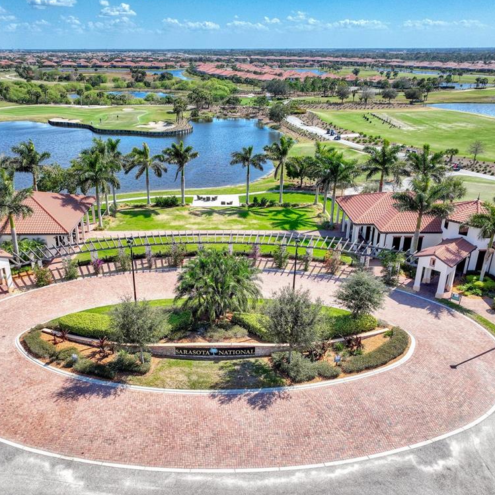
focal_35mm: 29
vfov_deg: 55.6
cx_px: 216
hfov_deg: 55.5
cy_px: 246
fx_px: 469
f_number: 2.8
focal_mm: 12.3
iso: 100
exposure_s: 1/2000
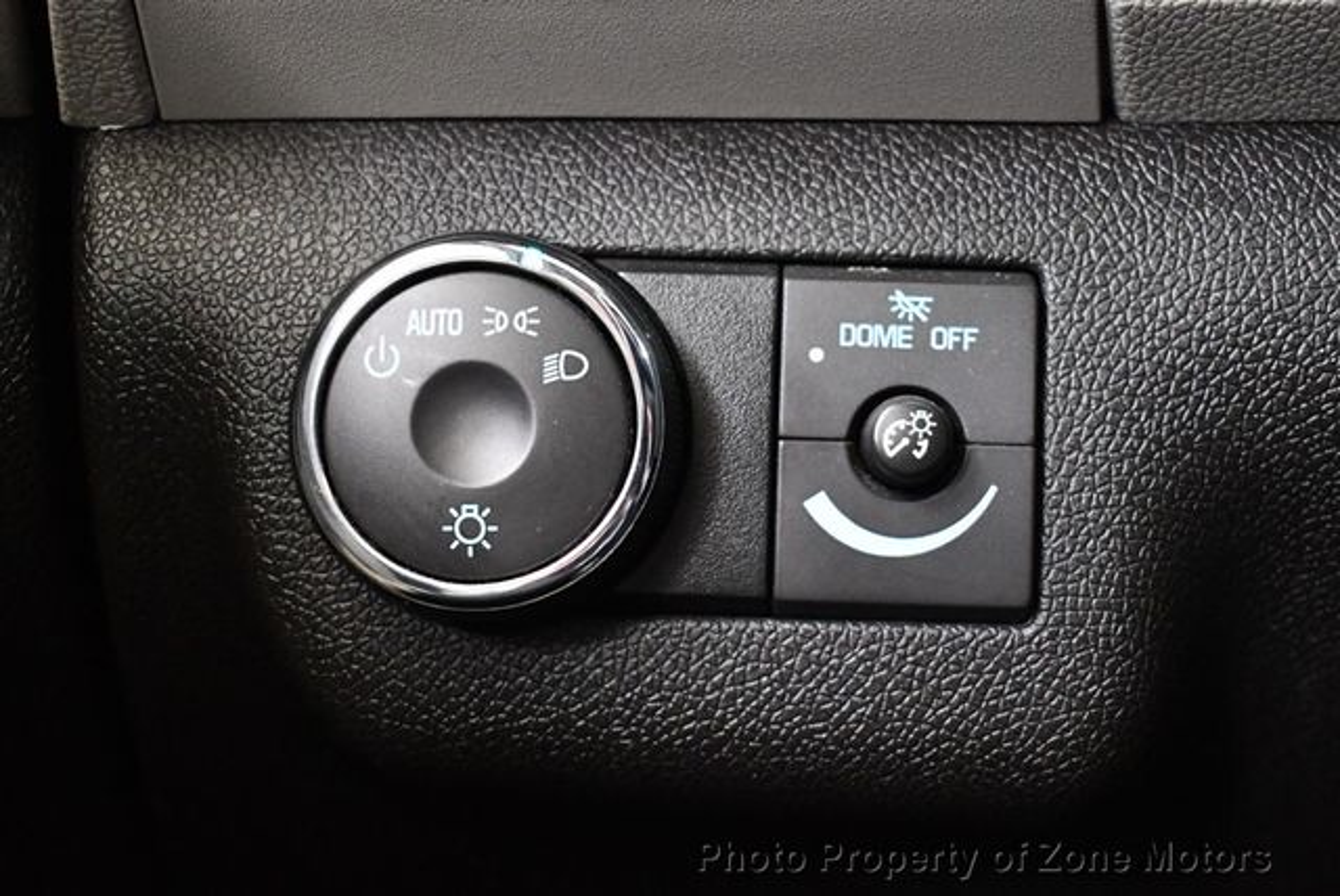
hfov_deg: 34.5
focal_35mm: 58
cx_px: 670
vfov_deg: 23.4
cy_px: 448
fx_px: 2161
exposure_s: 1/60
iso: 5600
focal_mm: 29
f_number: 4.2
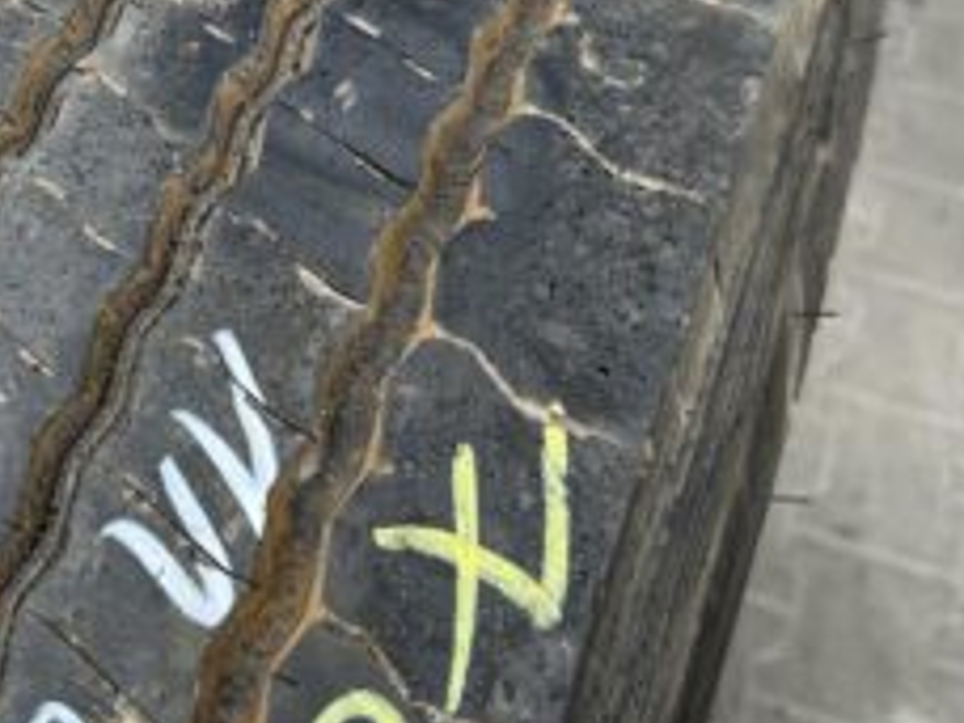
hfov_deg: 38.1
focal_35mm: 49
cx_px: 262
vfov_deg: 29.2
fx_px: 1365
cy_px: 180
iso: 40
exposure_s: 1/121
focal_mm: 5.7
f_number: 1.5
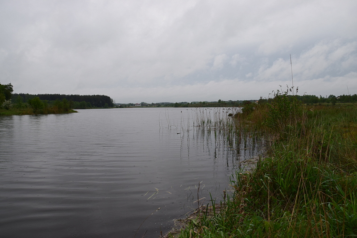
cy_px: 119
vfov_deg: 48.0
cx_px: 178
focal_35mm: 27
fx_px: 268
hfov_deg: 67.4
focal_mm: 18
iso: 400
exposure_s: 1/125
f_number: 9
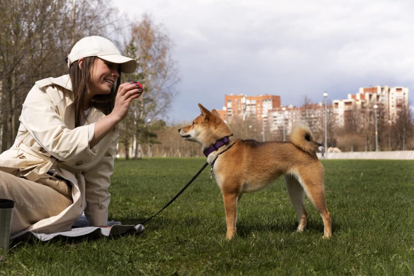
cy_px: 138
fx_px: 633
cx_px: 207
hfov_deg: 36.2
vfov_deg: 24.6
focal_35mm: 55
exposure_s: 1/1000
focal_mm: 55
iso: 400
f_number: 6.3
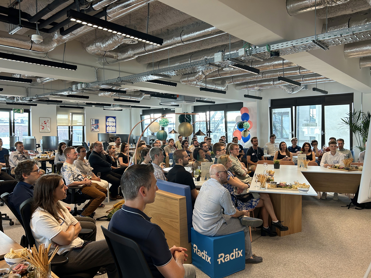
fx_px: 279
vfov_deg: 53.1
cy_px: 139
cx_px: 186
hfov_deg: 67.3
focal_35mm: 26
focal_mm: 5.7
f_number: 1.5
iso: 80
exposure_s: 1/50
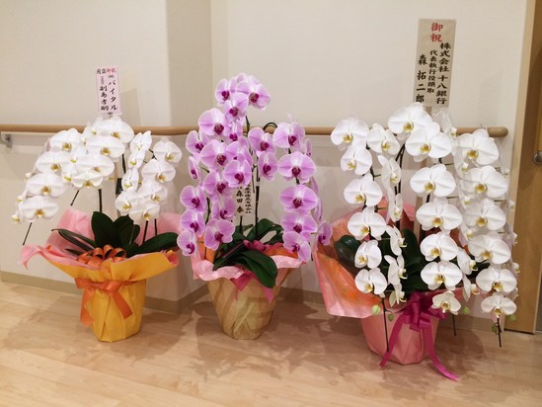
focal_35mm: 30
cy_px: 204
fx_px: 470
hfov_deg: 60.0
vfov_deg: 46.8
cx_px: 271
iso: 40
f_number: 2.2
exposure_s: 1/30
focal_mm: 4.12
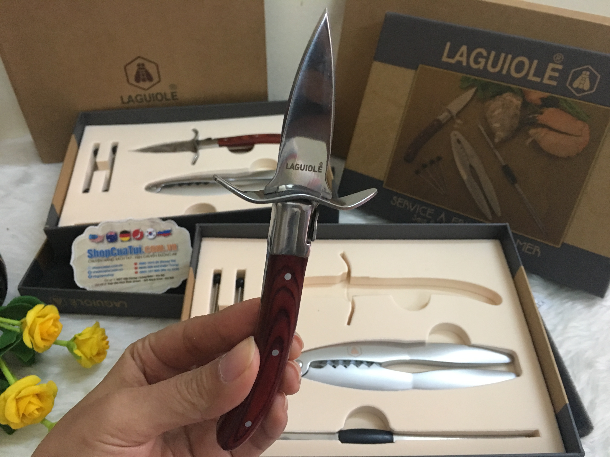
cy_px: 228
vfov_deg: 48.2
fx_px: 511
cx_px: 305
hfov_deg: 61.7
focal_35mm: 29
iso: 125
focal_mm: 4.15
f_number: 2.2
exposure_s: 1/17
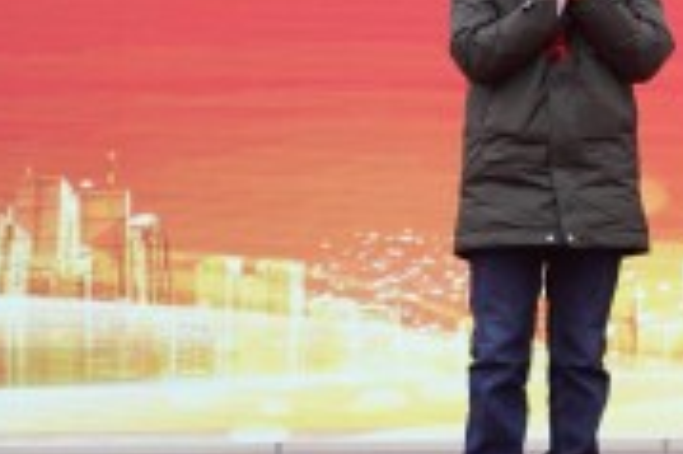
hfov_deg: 7.7
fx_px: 5004
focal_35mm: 264
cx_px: 950
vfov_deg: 5.1
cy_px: -282
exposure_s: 1/1250
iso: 320
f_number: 2.8
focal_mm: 63
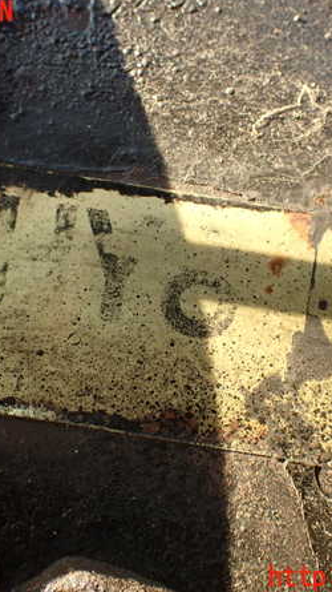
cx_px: 170
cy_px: 295
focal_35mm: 47
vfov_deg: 43.7
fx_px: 736
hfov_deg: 25.4
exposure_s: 1/100
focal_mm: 5.79
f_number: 3.2
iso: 100
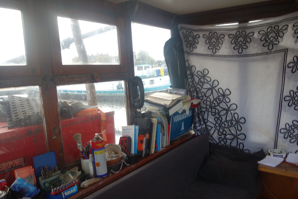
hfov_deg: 65.5
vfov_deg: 46.4
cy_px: 100
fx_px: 232
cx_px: 149
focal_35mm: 28
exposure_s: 1/100
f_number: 3.5
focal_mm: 10.4
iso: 125
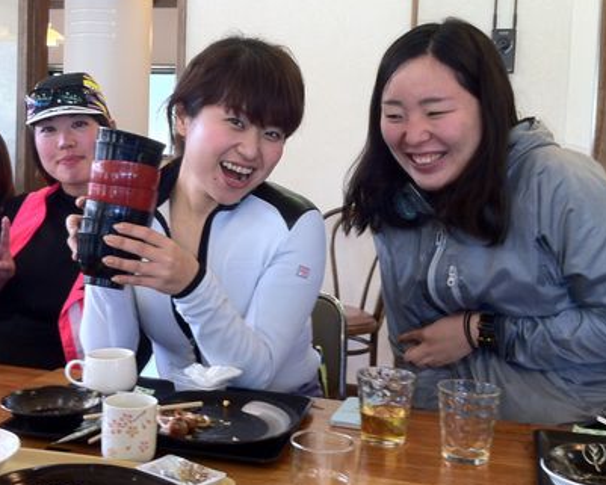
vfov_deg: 29.6
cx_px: 246
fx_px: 915
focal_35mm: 51
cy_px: 202
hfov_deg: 36.5
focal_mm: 3.85
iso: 80
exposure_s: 1/17
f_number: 2.8
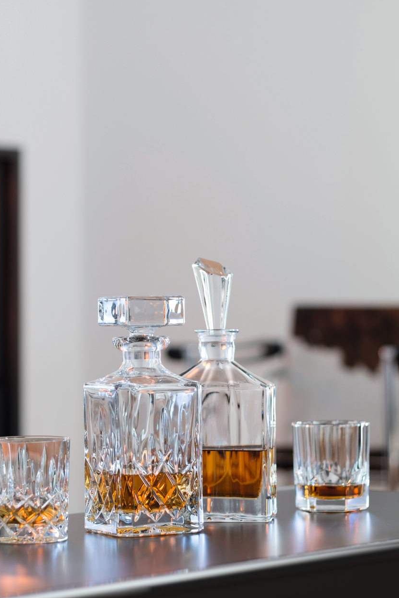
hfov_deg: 11.4
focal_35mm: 120
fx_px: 1993
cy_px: 328
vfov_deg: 17.1
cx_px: 126
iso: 125
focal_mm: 85
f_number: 3.3
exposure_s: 2.5
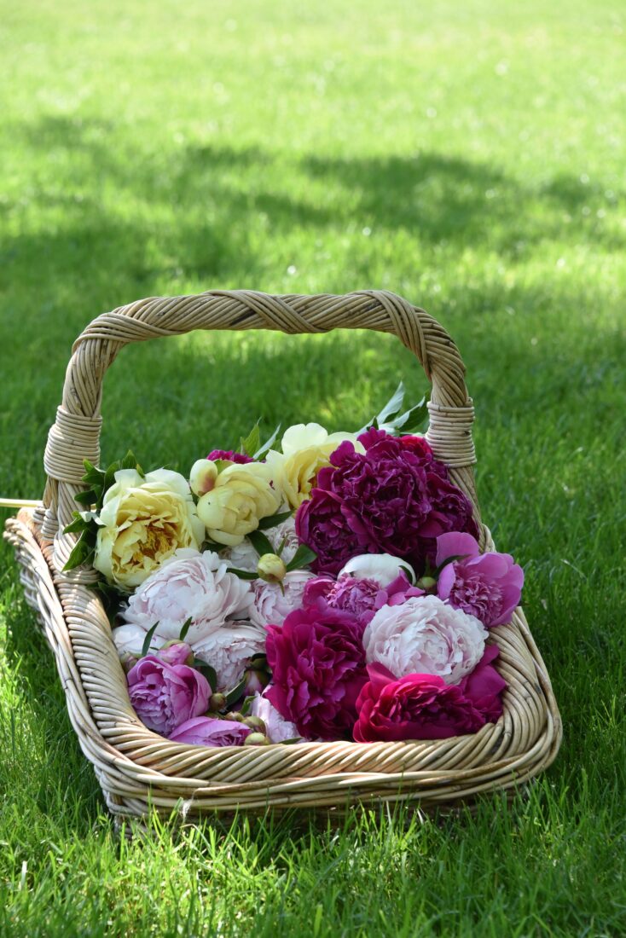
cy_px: 469
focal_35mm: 122
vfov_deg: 16.8
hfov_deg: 11.2
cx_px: 313
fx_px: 3180
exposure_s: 1/320
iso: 1000
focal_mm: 122
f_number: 9
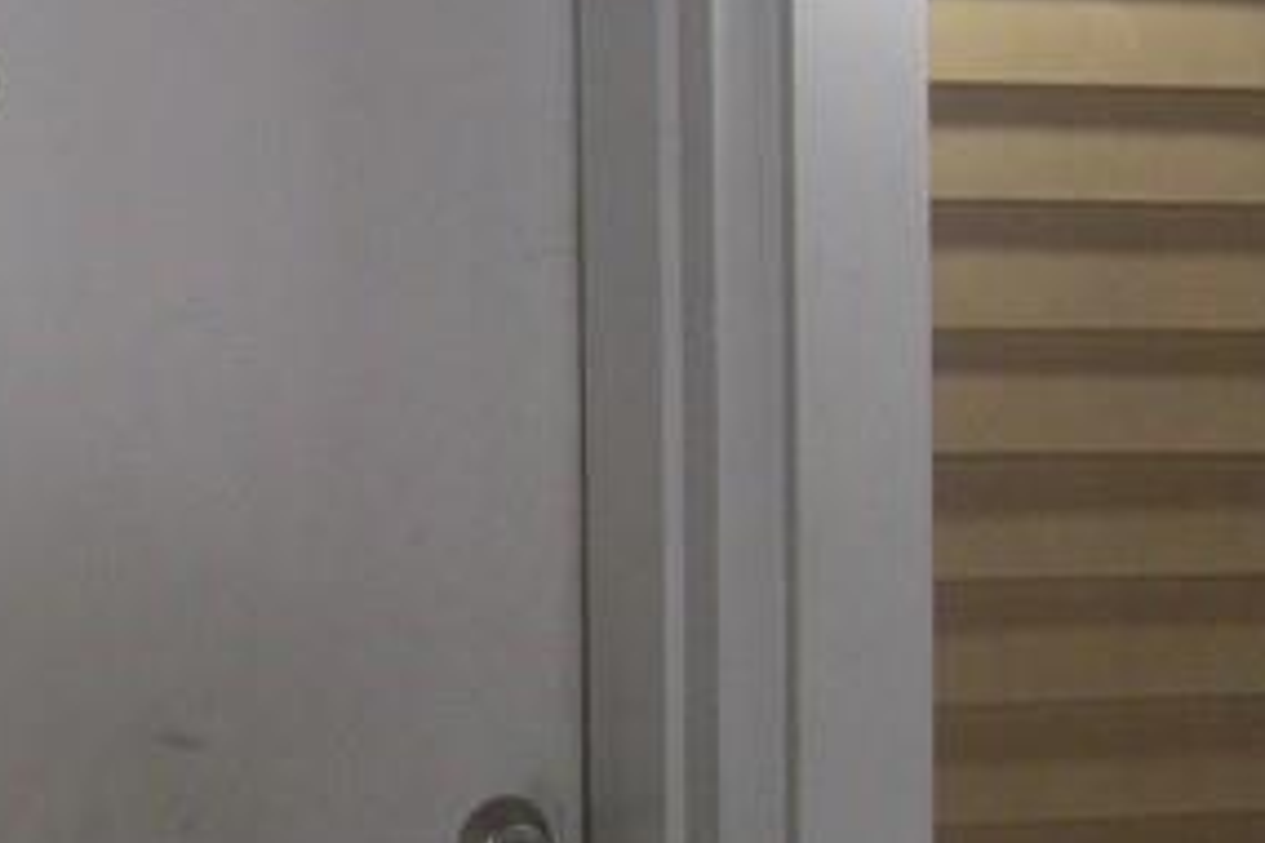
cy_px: 333
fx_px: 4603
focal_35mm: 131
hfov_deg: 15.4
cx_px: 9
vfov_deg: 10.5
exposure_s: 1/51
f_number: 3.8
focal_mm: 5.9
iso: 150
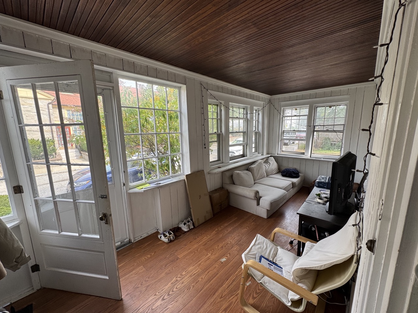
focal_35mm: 14
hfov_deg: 102.1
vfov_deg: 85.7
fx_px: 169
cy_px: 156
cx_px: 209
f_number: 2.2
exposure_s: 1/99
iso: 40
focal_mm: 2.22
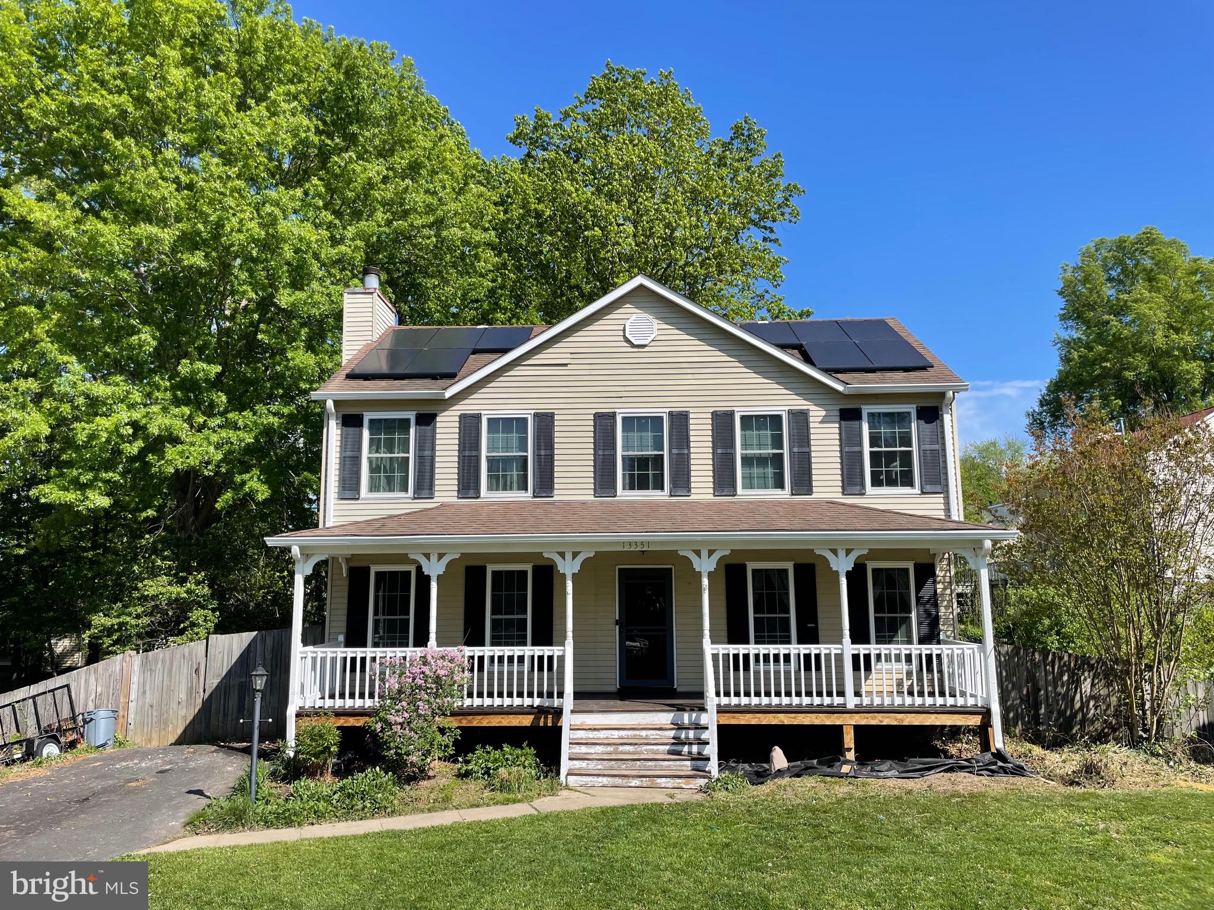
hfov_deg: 67.3
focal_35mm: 26
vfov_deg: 53.1
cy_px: 455
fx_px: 912
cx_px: 607
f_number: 1.6
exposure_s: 1/2747
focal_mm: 4.2
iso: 32
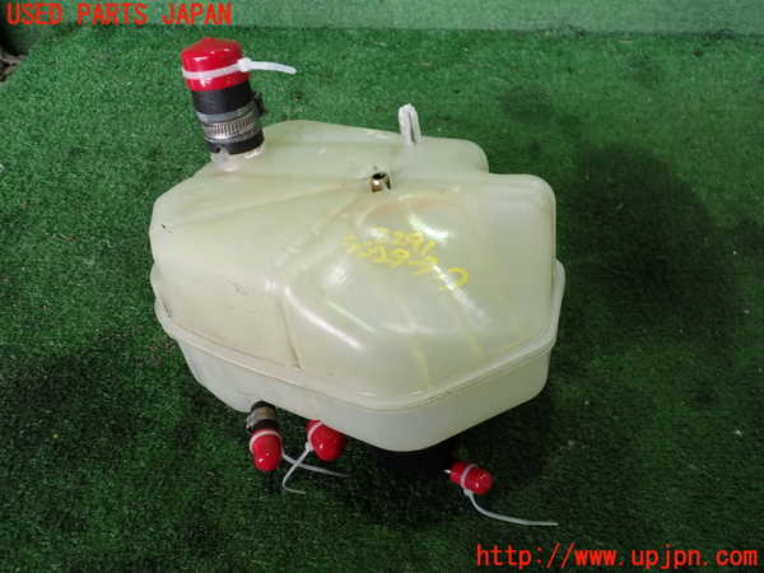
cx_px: 382
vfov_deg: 46.8
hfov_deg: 60.0
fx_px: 662
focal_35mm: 30
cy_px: 286
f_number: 2.3
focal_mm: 5.4
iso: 200
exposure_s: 1/40
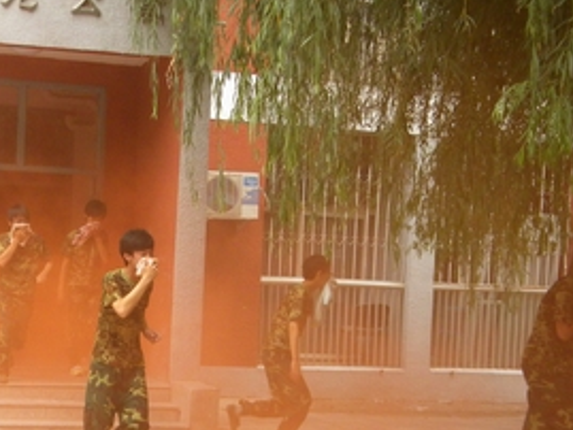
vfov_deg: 22.7
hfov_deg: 29.8
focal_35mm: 64
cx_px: 141
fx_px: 1060
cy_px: 331
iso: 293
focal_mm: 7.3
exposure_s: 1/500
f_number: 3.8
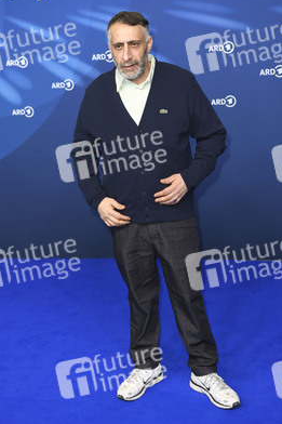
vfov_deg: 38.9
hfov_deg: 26.5
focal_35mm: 51
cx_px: 143
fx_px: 600
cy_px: 211
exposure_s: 1/320
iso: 800
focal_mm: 50
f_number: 4
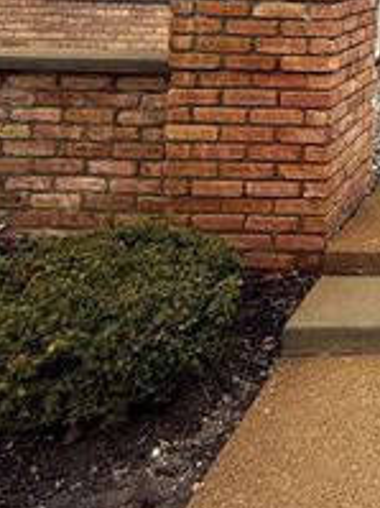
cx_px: 612
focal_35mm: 47
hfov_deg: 23.0
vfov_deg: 35.3
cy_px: -34
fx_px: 689
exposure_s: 1/304
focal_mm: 2.22
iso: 50
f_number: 2.2
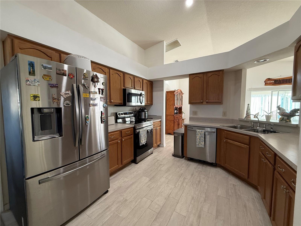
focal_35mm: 14
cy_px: 113
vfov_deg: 85.7
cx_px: 150
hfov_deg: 102.1
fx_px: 122
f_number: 2.2
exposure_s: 1/60
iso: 200
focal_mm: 2.22
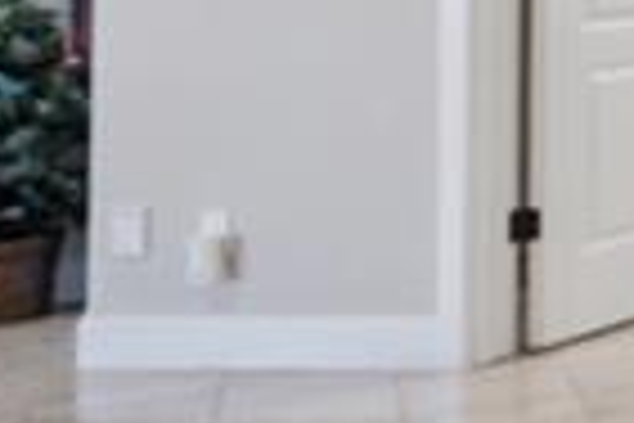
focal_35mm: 109
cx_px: 2199
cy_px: -166
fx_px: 1919
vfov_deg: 12.1
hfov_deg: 9.7
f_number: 2.8
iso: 400
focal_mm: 15
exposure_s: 1/30
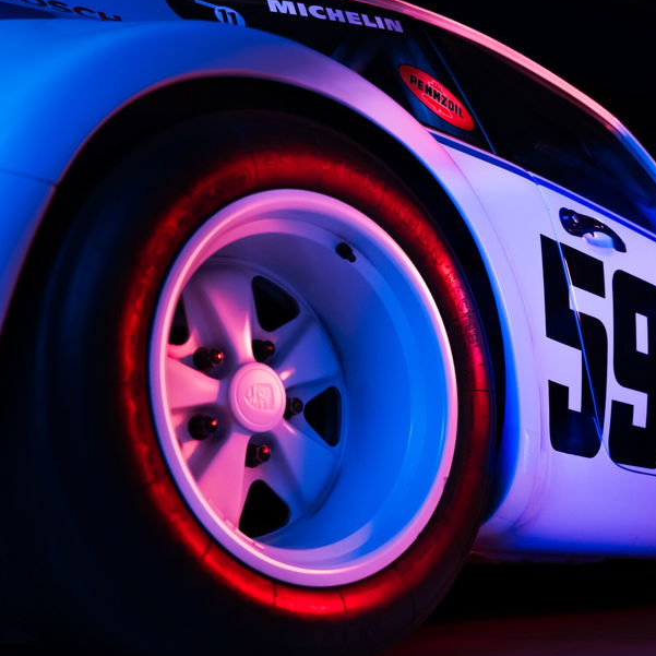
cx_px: 472
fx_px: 925
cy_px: 358
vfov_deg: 39.0
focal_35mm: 43
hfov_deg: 38.3
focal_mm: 29.8
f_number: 2.8
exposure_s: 1/100
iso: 1000
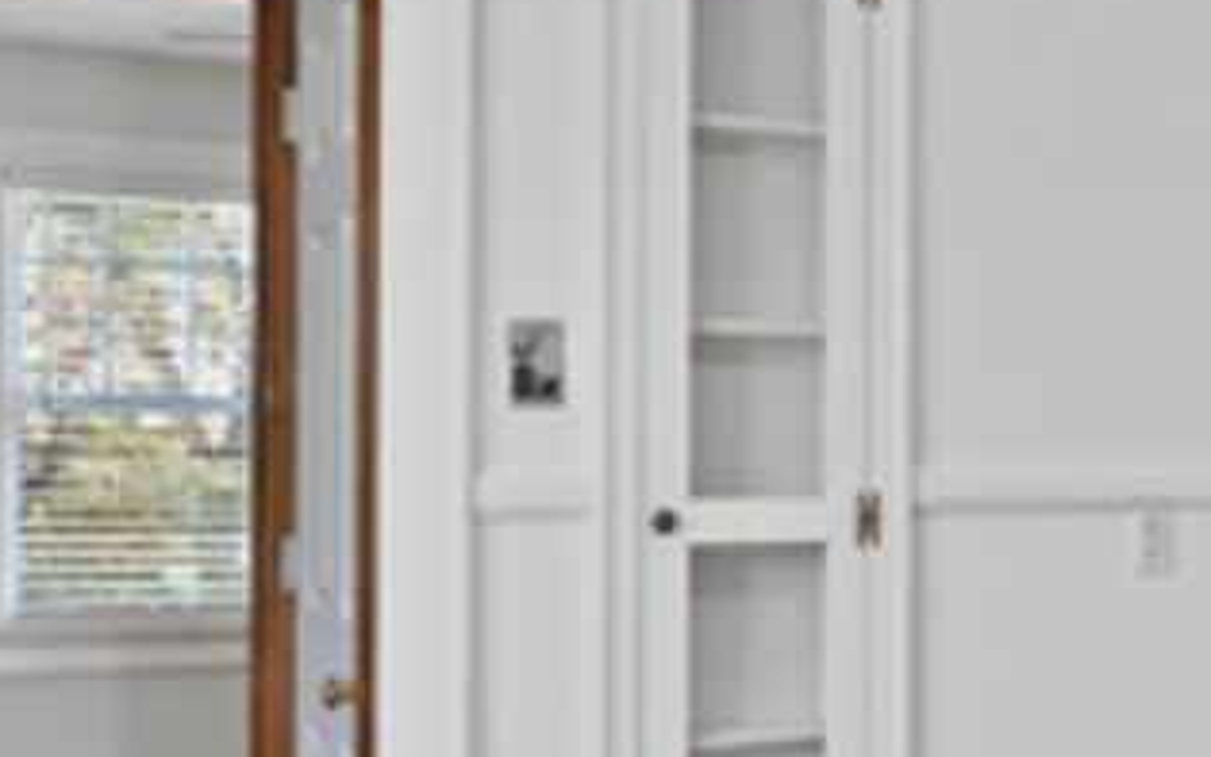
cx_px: 1319
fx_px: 1915
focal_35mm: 58
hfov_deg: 31.3
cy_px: 538
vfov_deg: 22.2
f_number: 2.8
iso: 200
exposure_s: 1/25
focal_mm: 14
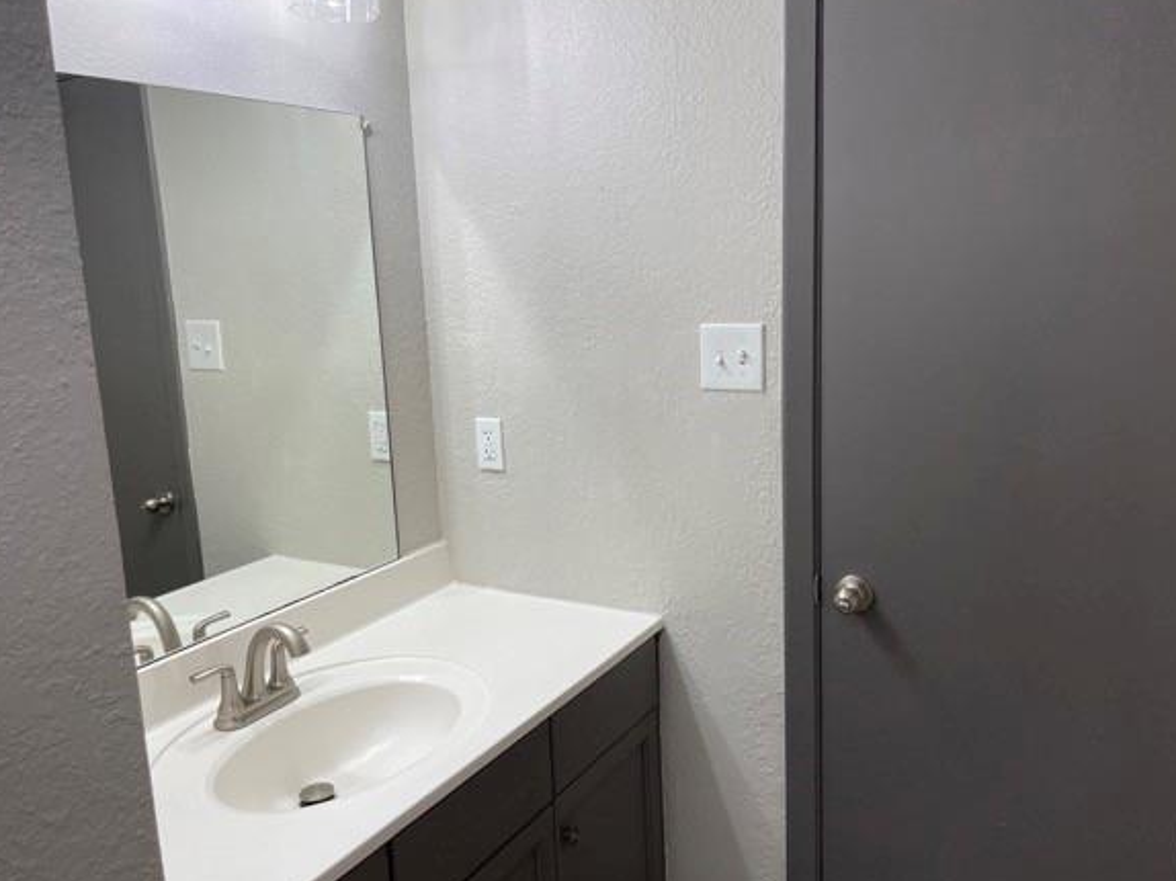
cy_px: 432
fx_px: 985
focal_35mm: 29
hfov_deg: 61.6
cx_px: 629
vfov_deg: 48.2
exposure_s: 1/121
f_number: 1.6
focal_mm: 5.1
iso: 32
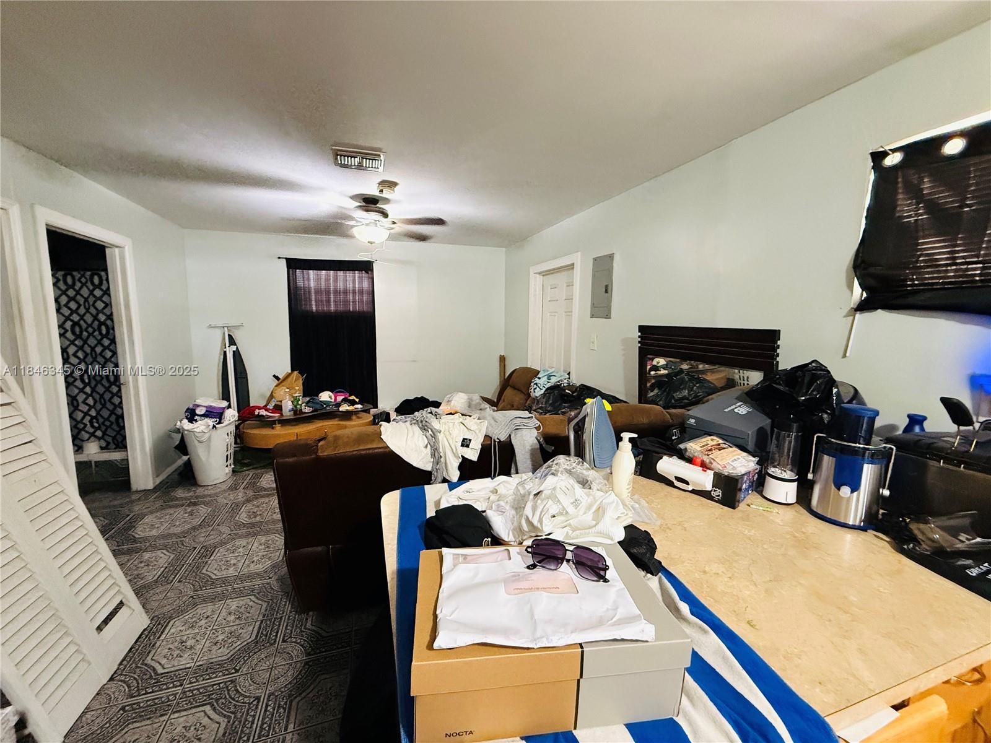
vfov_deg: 85.7
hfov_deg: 102.1
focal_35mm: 14
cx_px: 496
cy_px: 372
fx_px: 401
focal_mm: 2.22
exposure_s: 1/60
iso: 800
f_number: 2.2
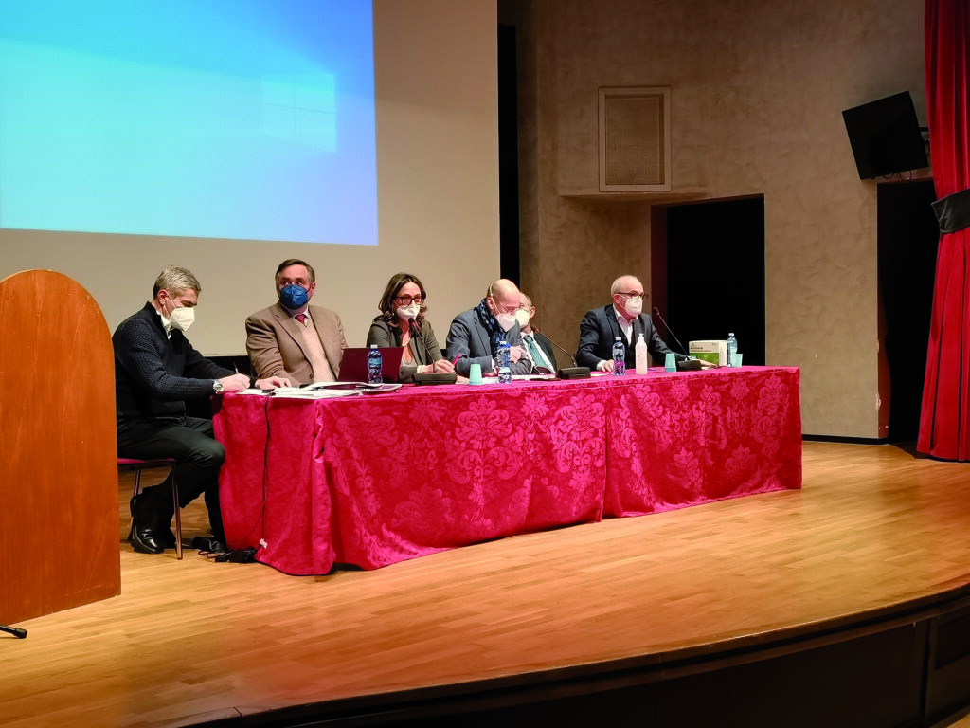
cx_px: 485
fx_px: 1205
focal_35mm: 43
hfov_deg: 43.9
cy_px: 364
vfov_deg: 33.6
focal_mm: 5.58
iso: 250
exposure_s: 1/33.3
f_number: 1.8
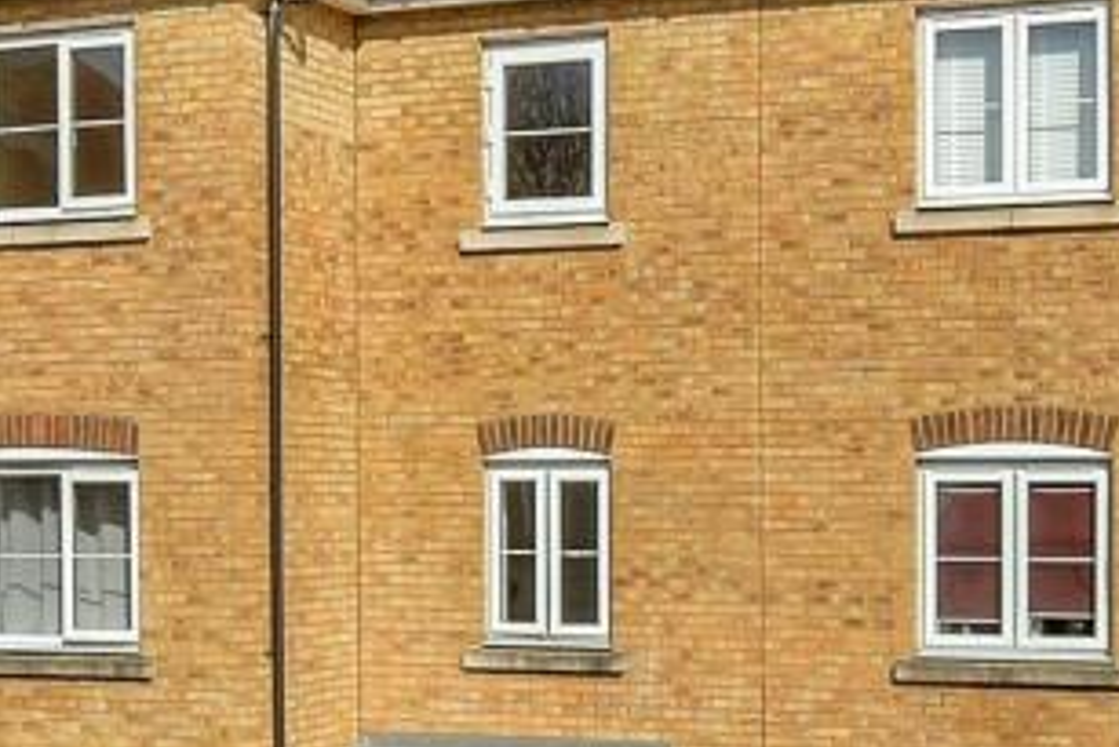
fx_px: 1555
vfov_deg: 26.7
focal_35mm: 50
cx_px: 926
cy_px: 552
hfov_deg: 37.9
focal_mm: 10
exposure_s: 1/500
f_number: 11
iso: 500
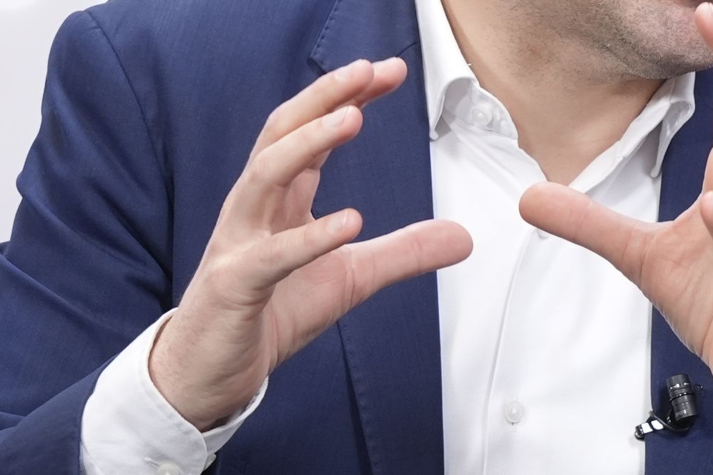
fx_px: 6992
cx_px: 777
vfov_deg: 3.9
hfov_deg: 5.8
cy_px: 59
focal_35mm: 353
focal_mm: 88
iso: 1250
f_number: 5.6
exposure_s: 1/200
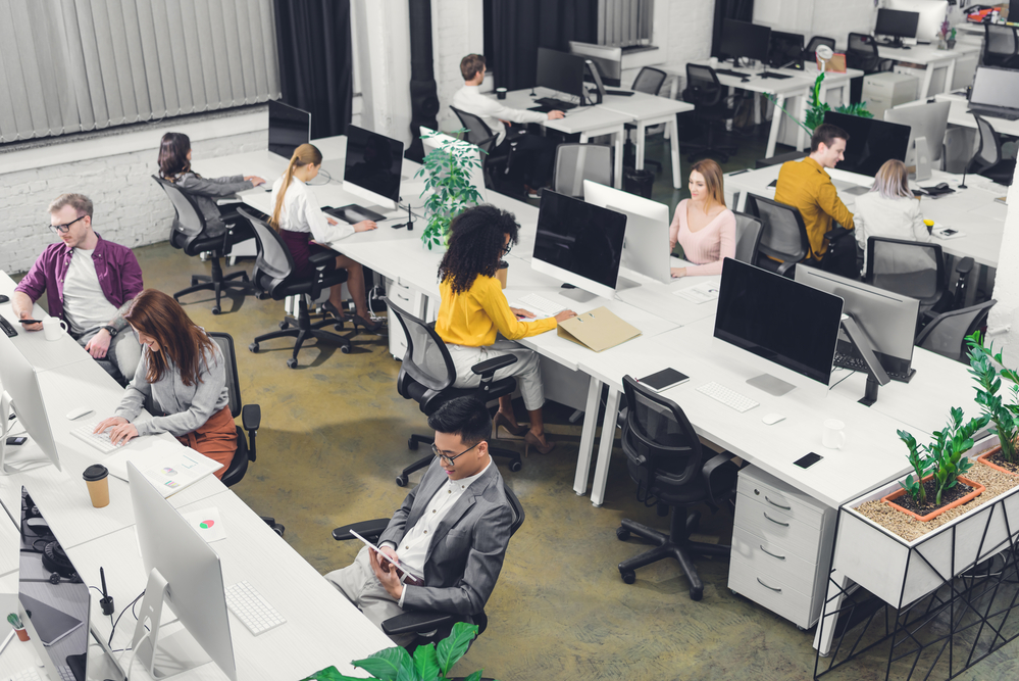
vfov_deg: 33.4
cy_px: 340
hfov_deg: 48.4
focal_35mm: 40
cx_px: 510
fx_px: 1133
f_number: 3.2
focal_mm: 40
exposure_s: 1/200
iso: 80
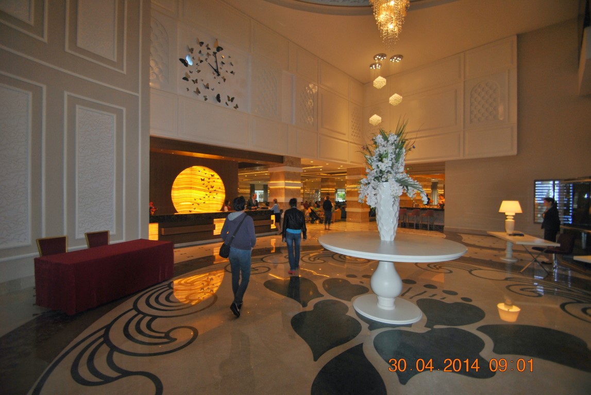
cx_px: 296
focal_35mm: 15
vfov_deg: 77.5
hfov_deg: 100.3
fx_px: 247
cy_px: 198
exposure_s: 1/60
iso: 200
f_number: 3.5
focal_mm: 10
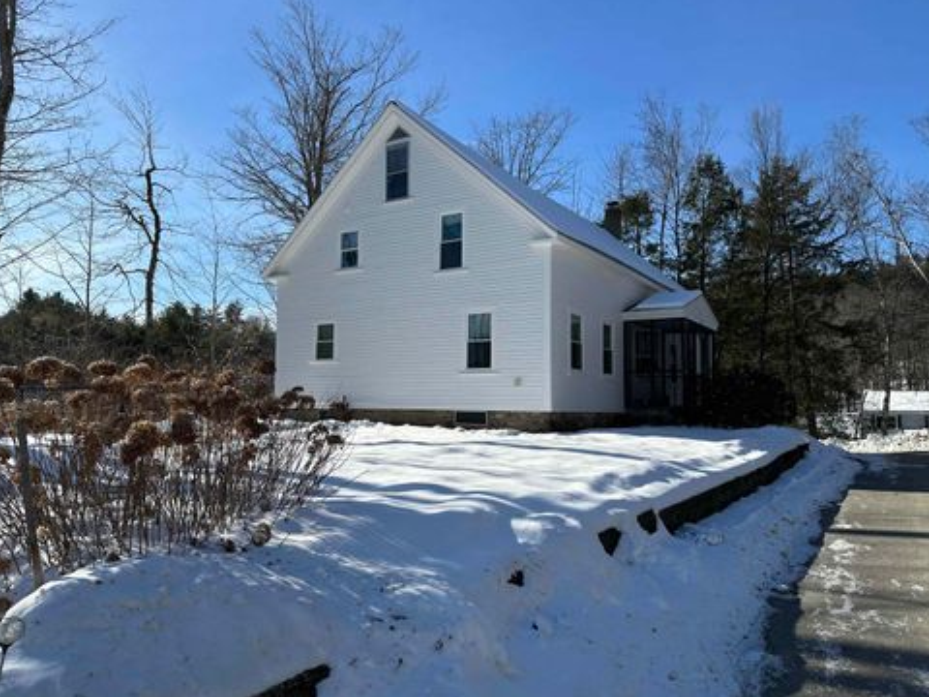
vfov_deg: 54.9
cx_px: 468
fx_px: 671
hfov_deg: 69.4
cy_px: 351
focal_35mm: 25
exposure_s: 1/5525
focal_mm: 6.86
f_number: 1.78
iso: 80
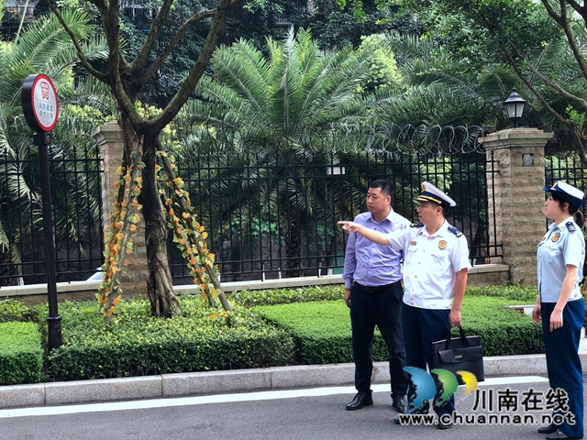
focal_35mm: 52
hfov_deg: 36.8
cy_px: 220
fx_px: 882
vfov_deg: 28.0
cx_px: 294
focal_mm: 6
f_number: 2.4
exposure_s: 1/60
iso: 16
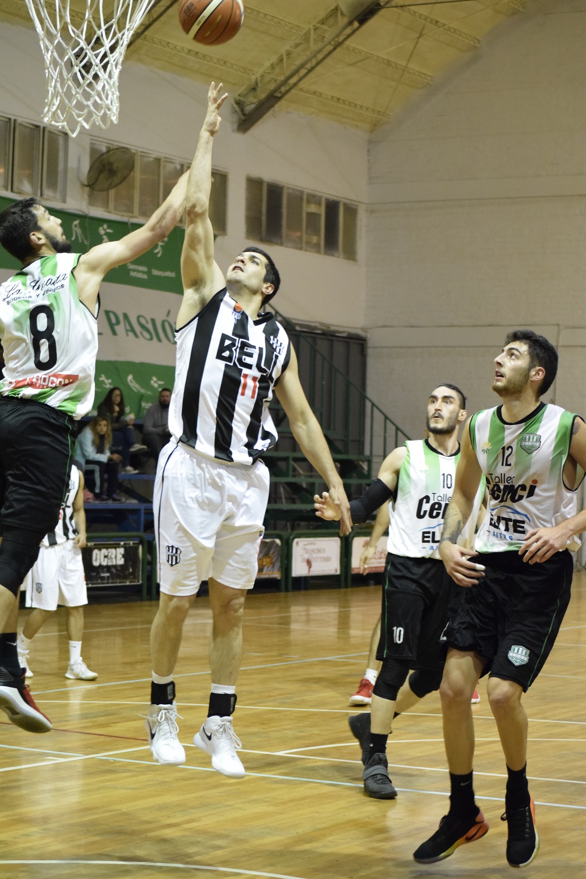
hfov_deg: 16.6
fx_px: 2014
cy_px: 440
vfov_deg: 24.6
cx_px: 293
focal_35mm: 82
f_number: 4.5
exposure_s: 1/320
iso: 4000
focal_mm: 55
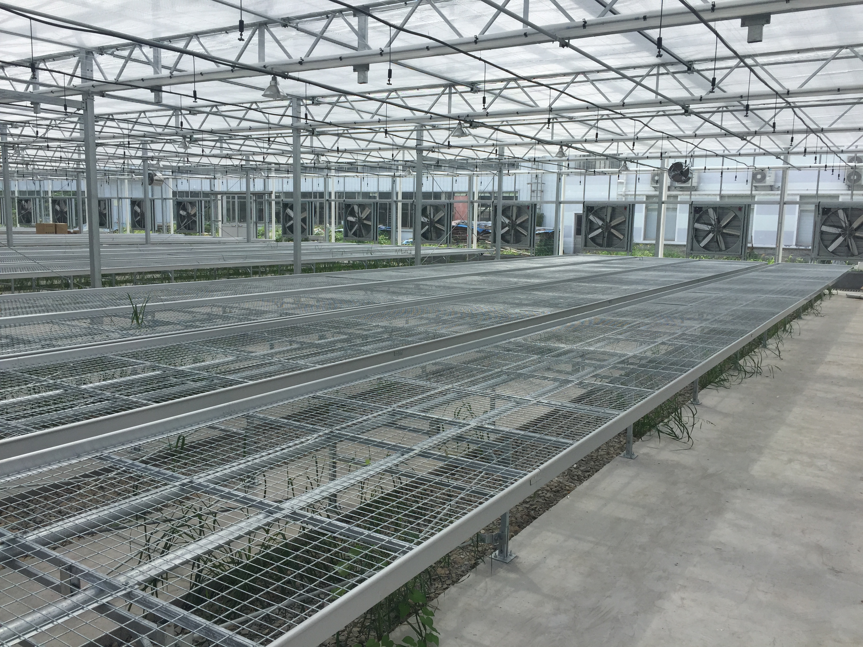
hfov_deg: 61.7
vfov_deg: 48.2
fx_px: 723
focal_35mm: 29
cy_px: 324
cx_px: 432
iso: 32
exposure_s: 1/1068
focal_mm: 4.15
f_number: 2.2
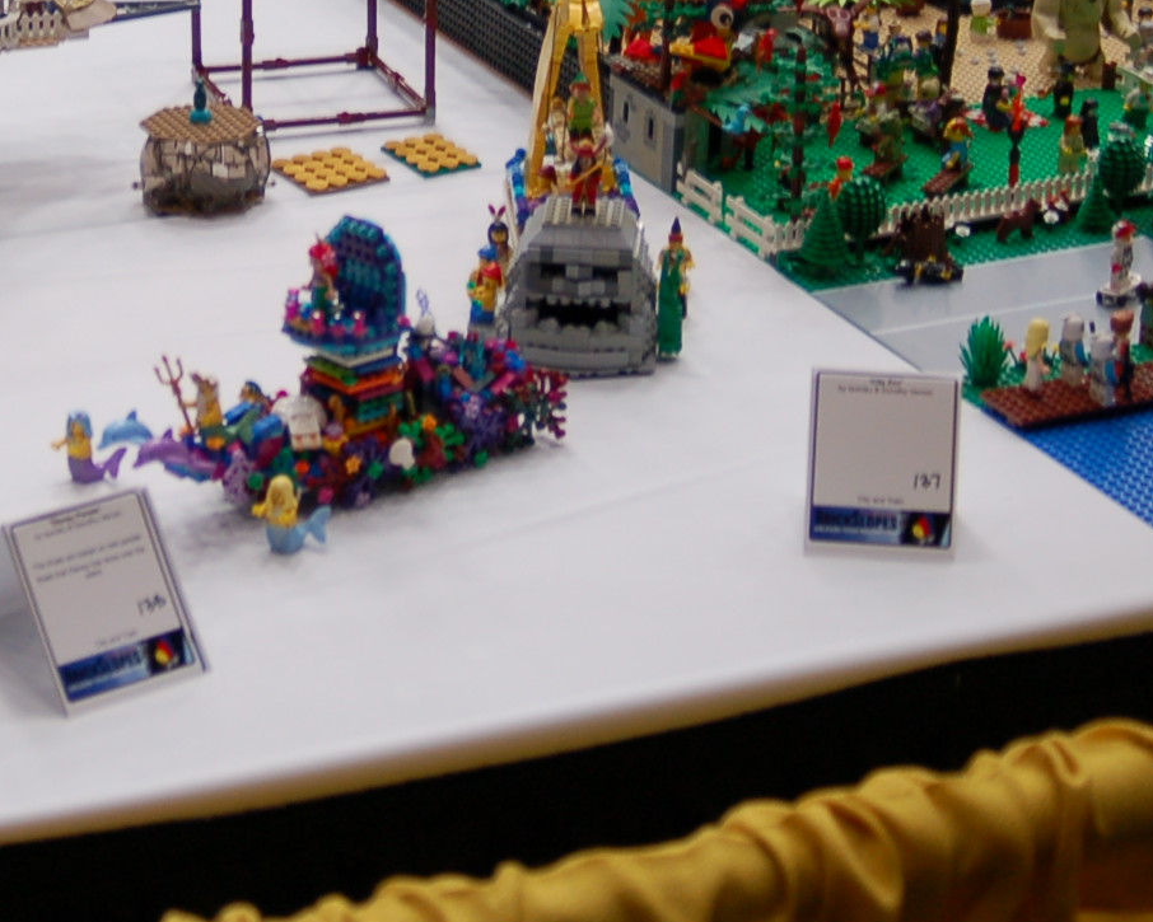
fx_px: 3345
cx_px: 224
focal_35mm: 98
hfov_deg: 19.4
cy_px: 102
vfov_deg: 15.5
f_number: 3.3
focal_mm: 28
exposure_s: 1/40
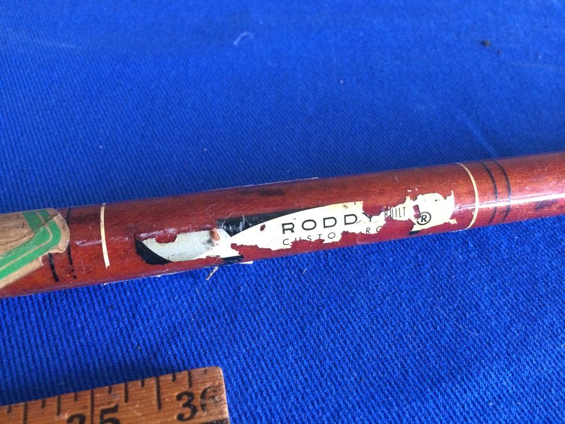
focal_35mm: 30
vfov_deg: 46.8
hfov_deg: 60.0
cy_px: 212
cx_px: 282
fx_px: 490
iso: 200
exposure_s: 1/30
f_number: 2.2
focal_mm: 4.12
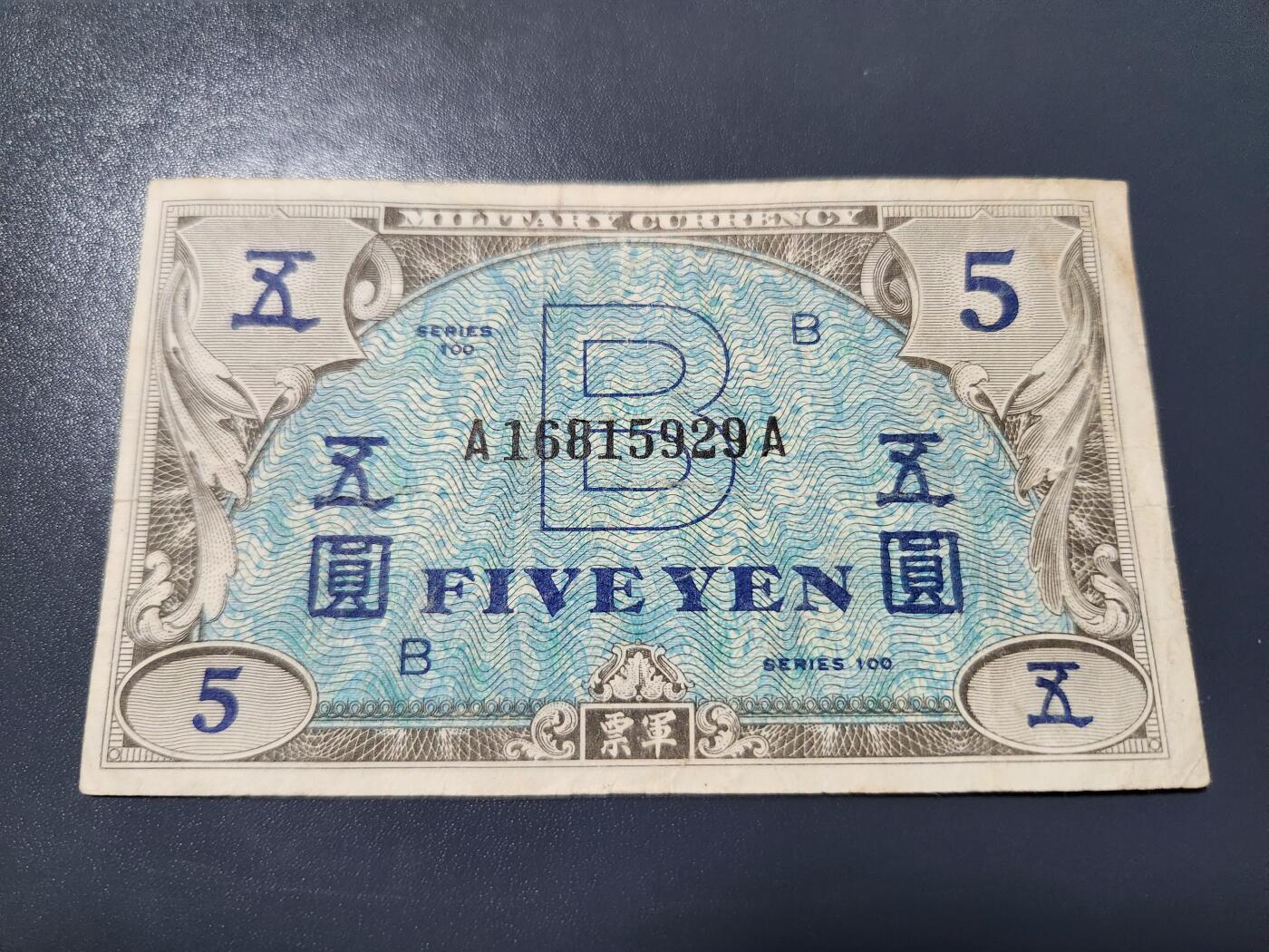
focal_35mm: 23
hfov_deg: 73.9
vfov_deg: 58.9
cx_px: 634
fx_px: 843
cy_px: 476
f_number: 1.8
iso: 640
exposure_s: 1/101
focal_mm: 5.4
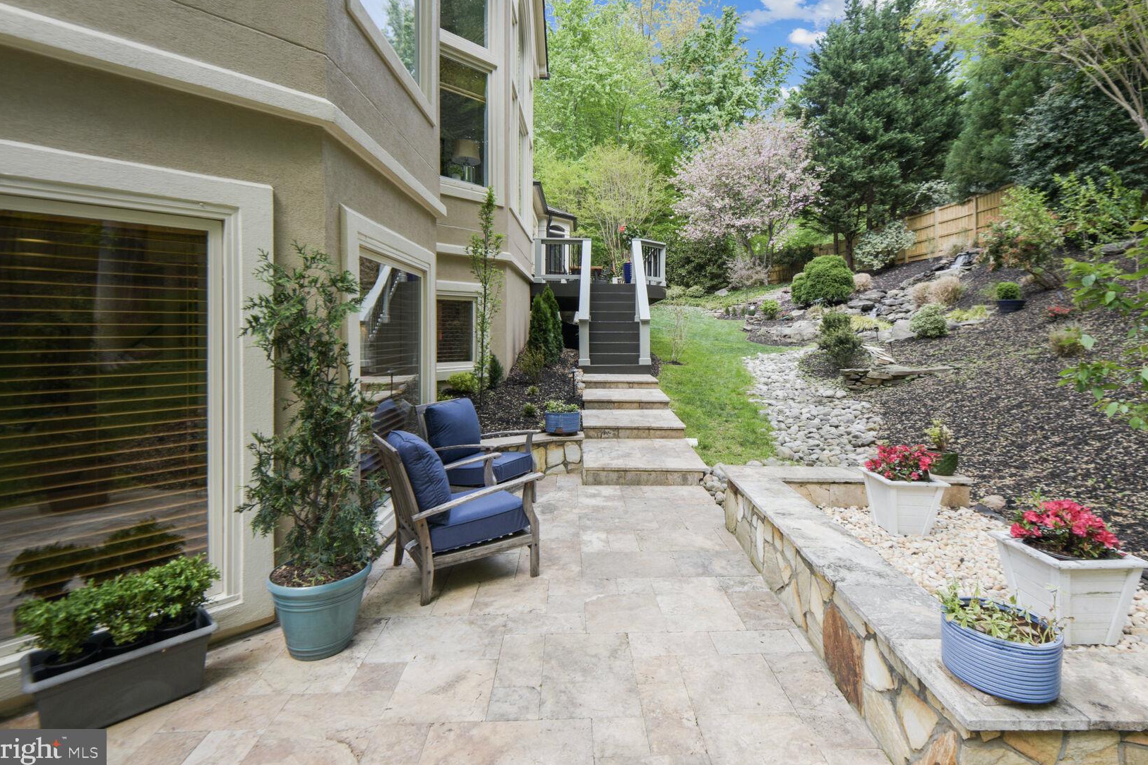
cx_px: 585
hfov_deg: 93.3
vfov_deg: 70.4
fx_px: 542
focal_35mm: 17
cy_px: 366
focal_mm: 16
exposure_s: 1/125
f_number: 8
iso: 200
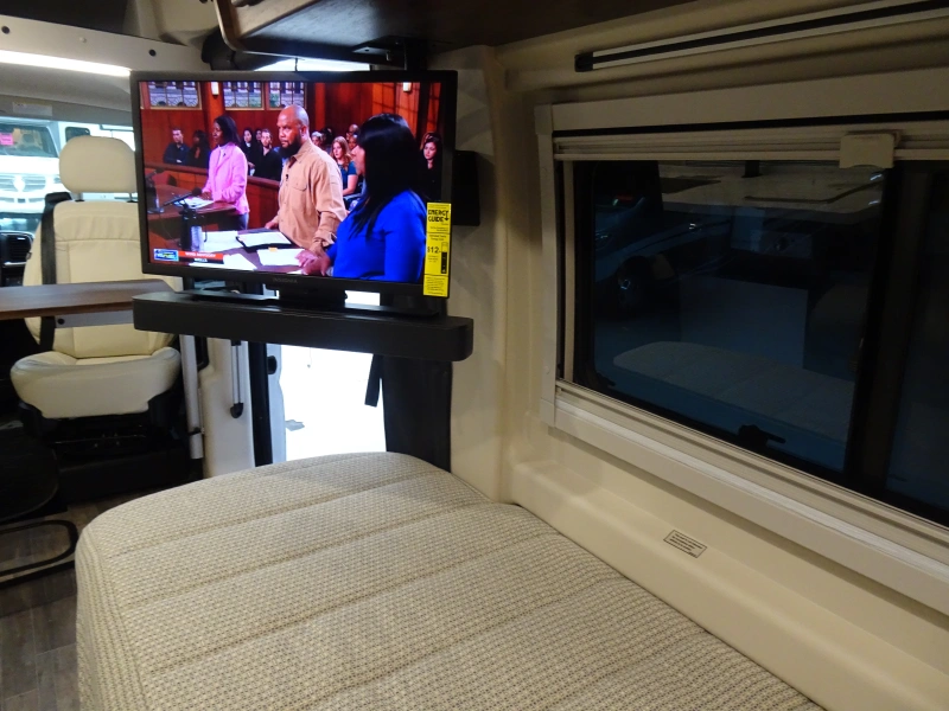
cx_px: 474
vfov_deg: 56.8
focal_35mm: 24
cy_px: 356
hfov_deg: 71.6
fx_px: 658
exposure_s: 1/30
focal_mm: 4.1
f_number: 3.5
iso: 500
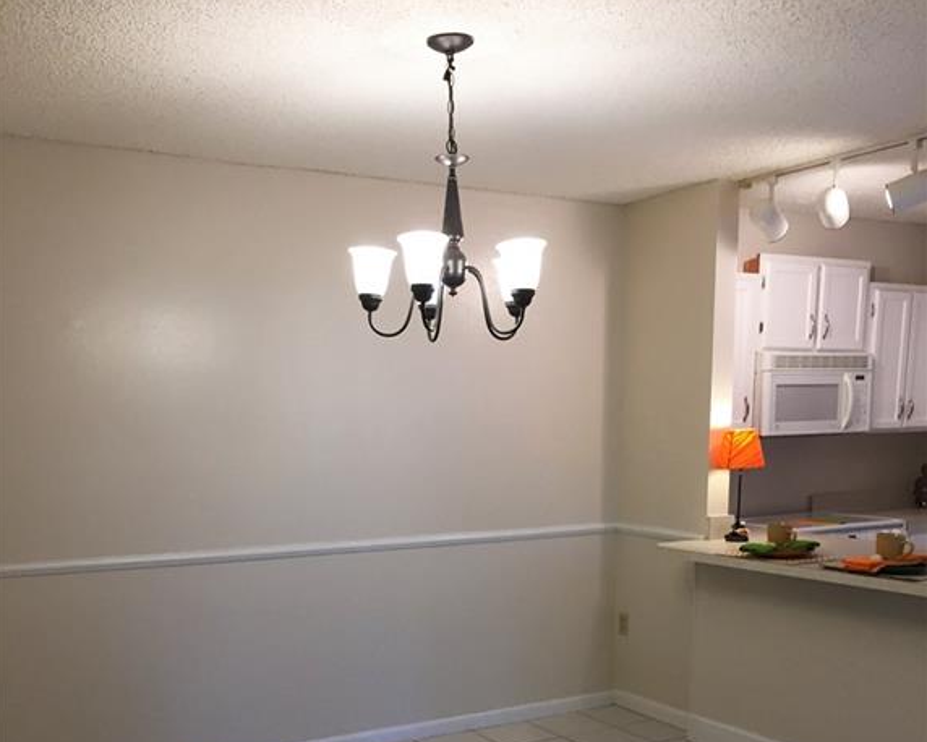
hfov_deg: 47.9
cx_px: 462
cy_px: 606
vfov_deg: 37.6
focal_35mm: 38
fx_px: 1043
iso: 32
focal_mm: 4.15
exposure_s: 1/30
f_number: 2.2
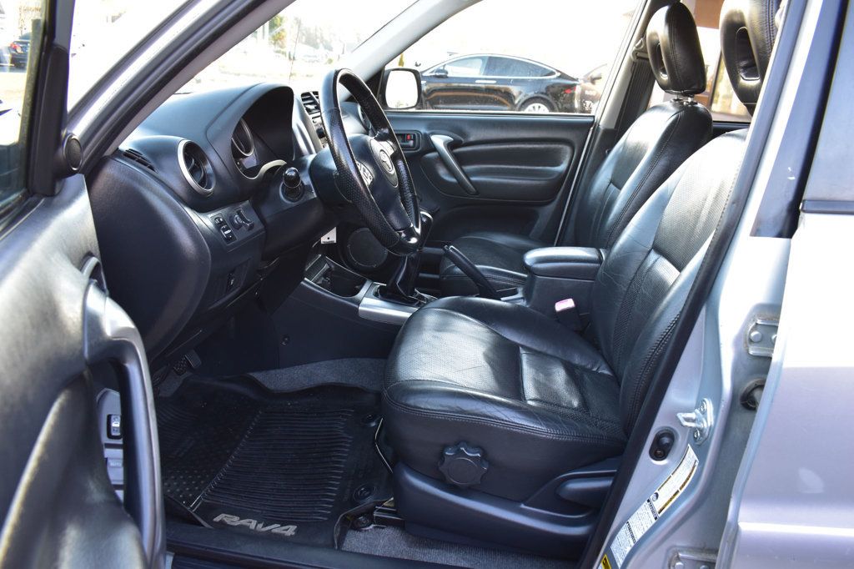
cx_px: 427
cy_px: 284
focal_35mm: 27
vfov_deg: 47.9
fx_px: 640
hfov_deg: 67.4
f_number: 6.3
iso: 400
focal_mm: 18
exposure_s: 1/20
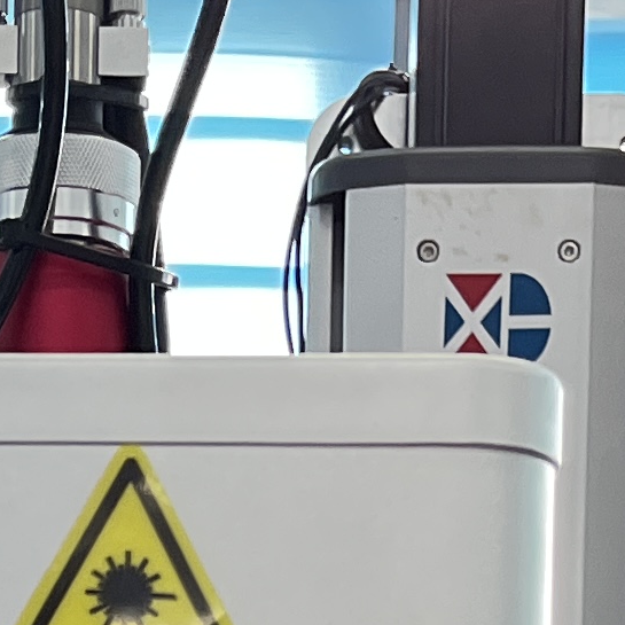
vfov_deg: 8.9
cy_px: 1690
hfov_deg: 10.2
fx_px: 3473
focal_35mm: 170
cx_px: 68
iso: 125
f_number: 1.6
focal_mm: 5.1
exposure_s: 1/121
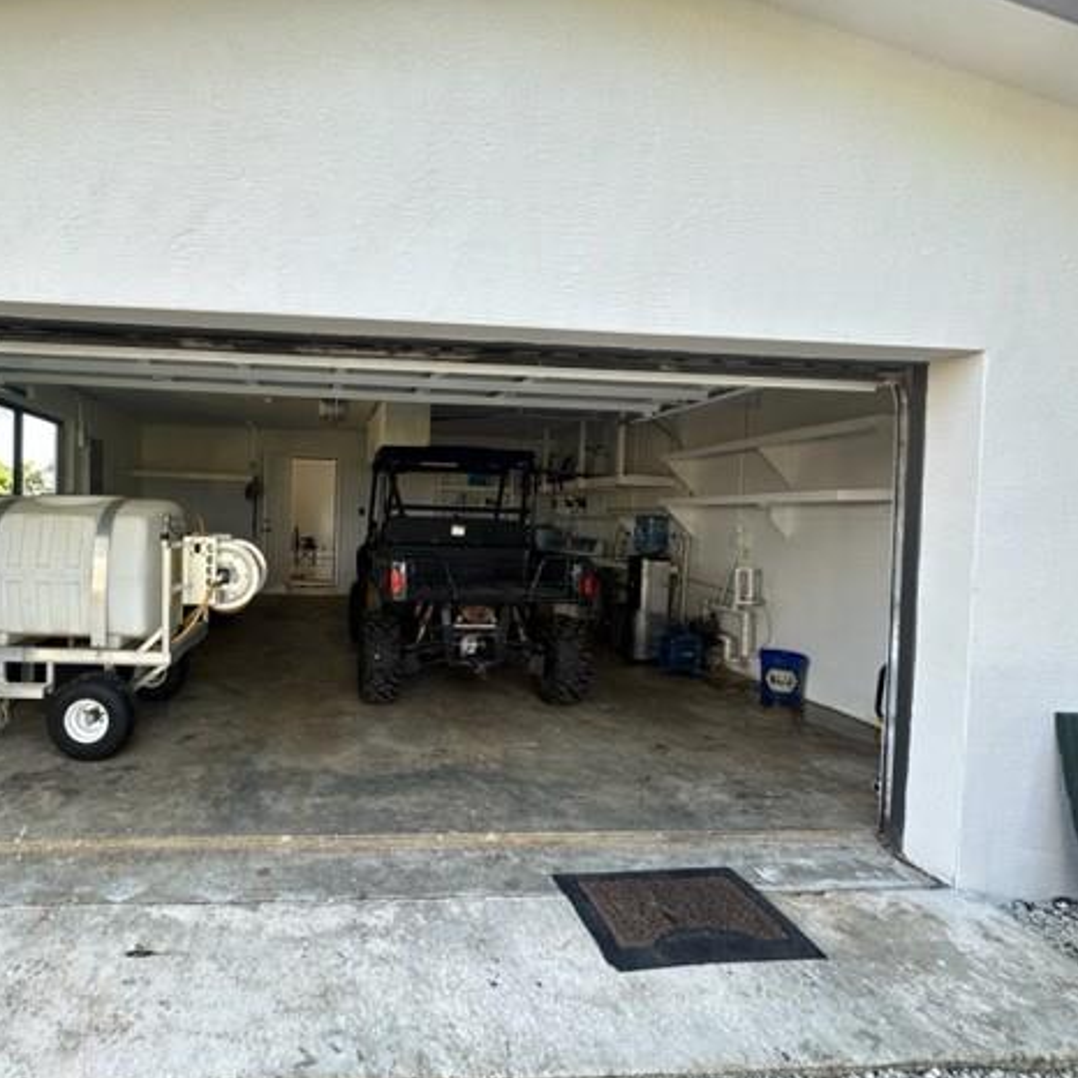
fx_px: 599
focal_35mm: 17
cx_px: 356
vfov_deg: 84.0
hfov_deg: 81.1
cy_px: 532
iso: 64
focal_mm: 2.22
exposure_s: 1/99
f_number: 2.2
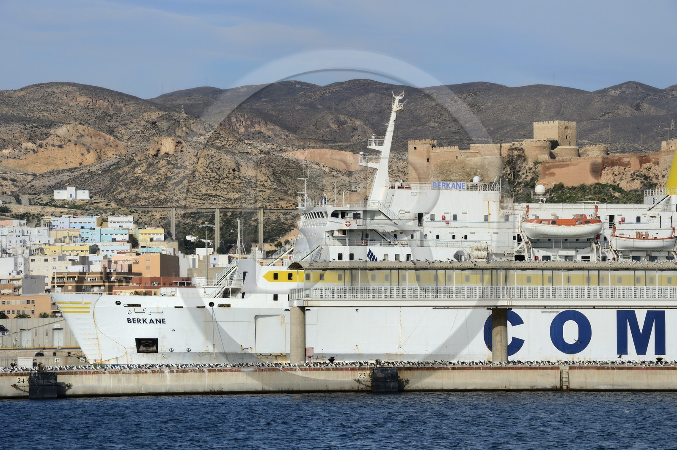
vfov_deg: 9.1
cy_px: 225
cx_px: 338
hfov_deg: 13.7
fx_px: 2818
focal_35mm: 150
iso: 400
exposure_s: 1/640
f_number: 16
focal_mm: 150
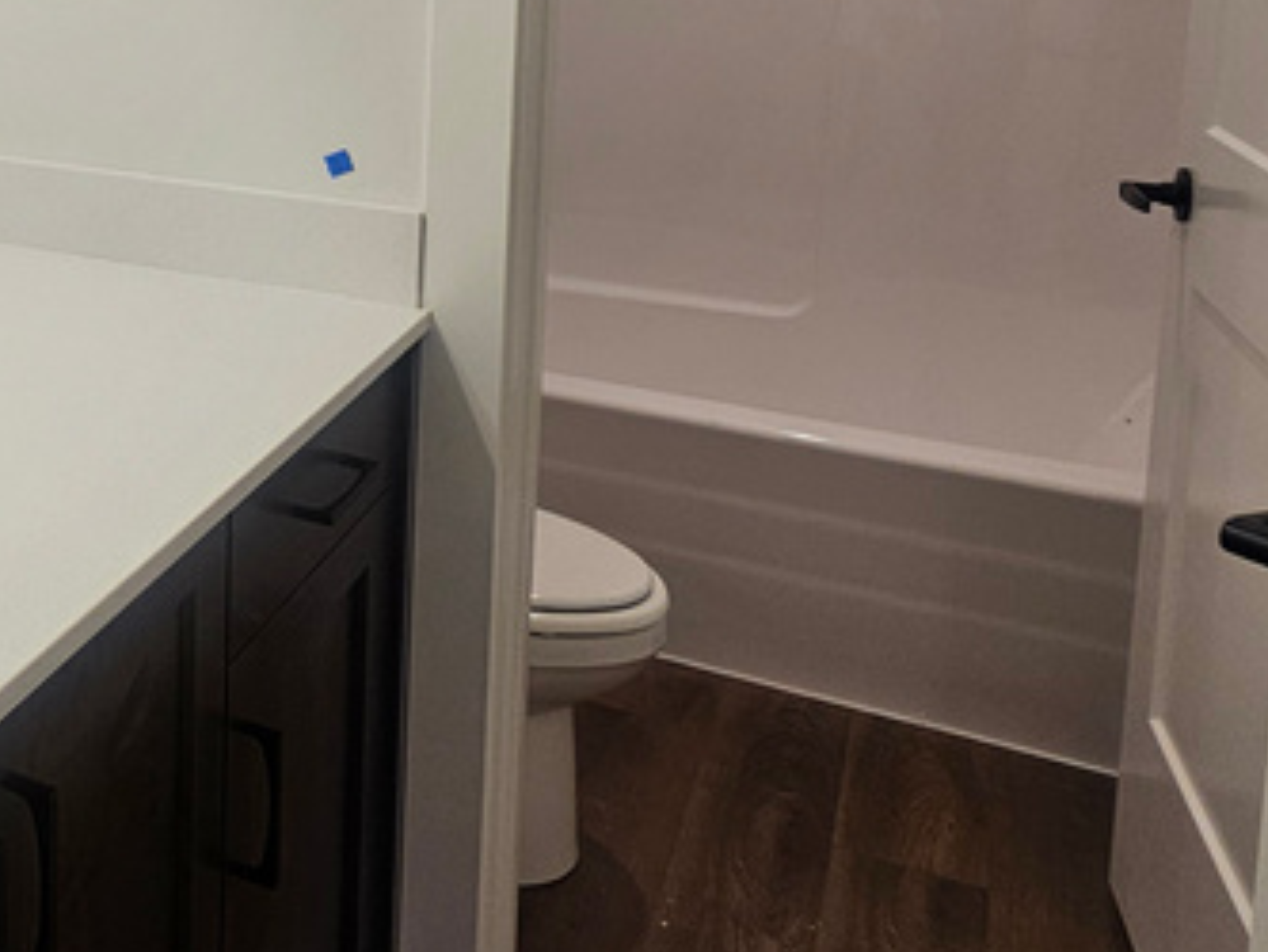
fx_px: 1466
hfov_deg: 39.2
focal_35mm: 40
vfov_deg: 33.0
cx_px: -95
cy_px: 0
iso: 64
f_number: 2.2
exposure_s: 1/60
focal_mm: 2.2
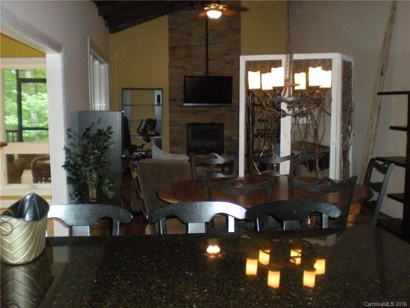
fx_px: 450
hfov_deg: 49.0
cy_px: 154
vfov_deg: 37.7
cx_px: 205
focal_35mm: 38
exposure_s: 1/60
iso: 536
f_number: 3.1
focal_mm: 6.3
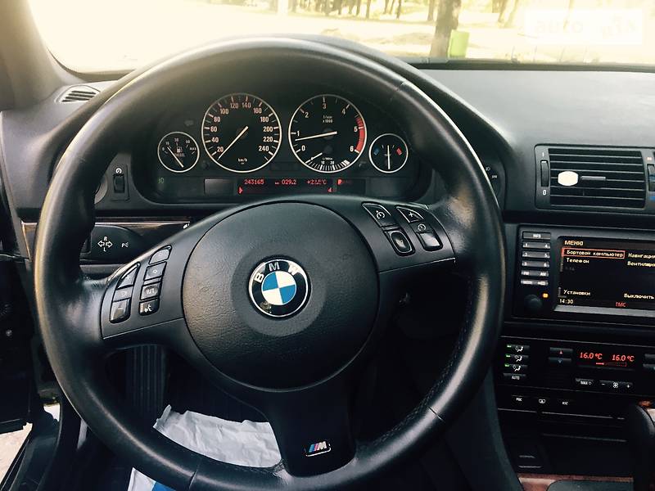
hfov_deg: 61.7
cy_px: 246
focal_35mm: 29
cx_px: 328
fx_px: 549
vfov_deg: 48.2
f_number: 2.2
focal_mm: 4.2
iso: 40
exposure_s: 1/33
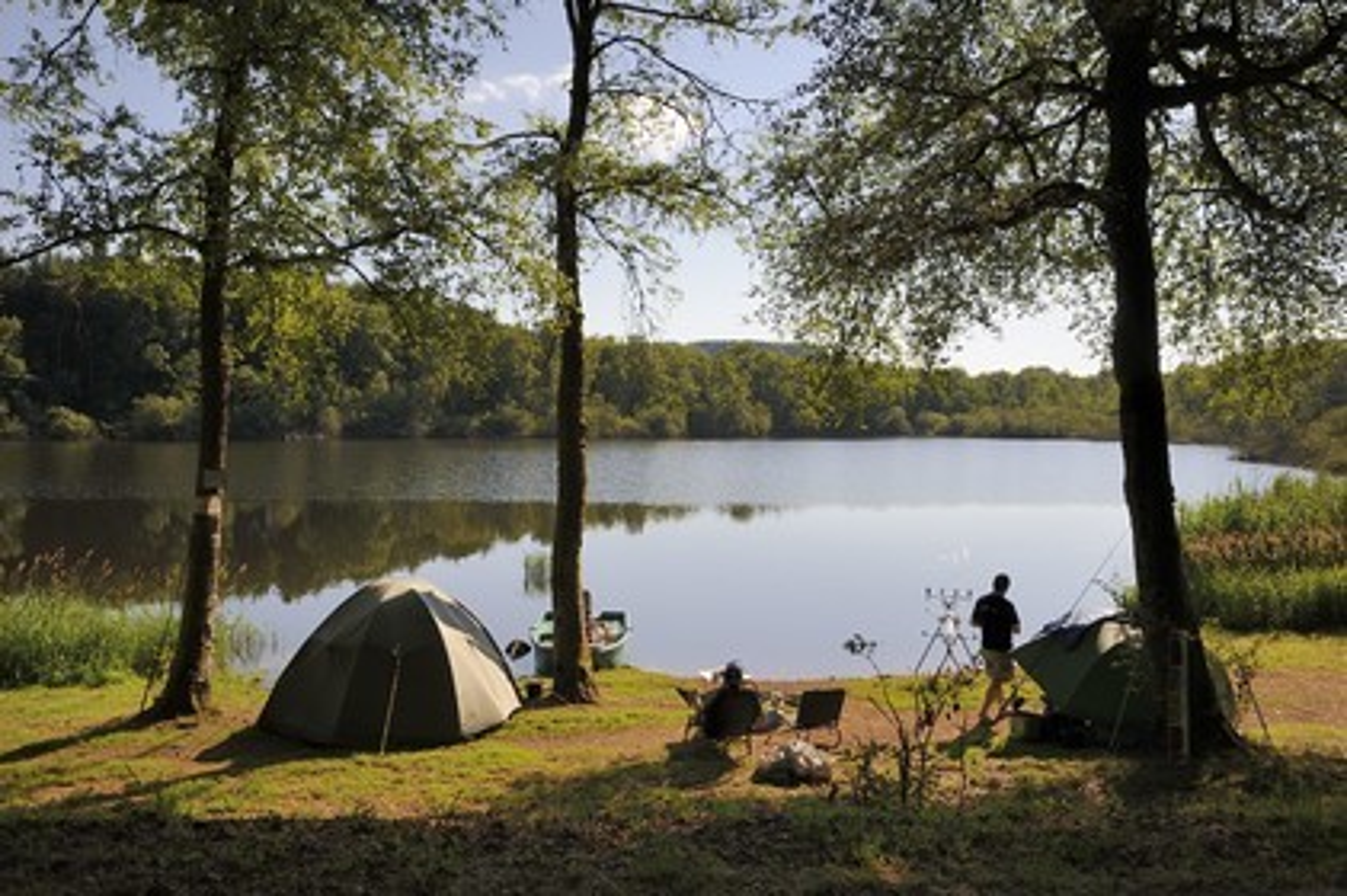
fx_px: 1084
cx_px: 674
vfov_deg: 44.9
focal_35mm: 29
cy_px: 448
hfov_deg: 63.7
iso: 200
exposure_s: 1/160
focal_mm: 29
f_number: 16
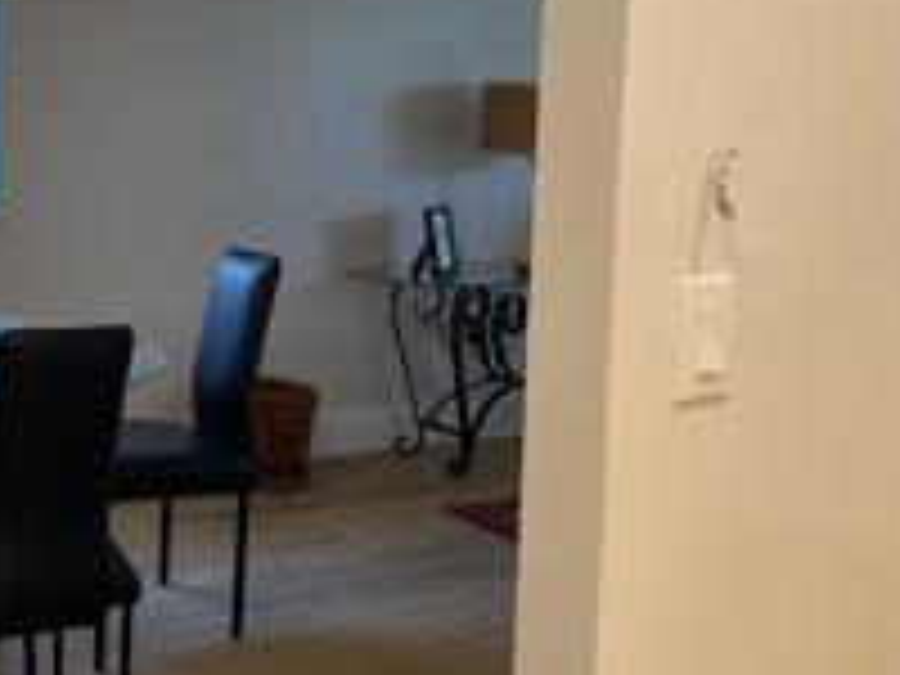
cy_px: 248
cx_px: 22
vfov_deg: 27.9
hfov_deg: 33.9
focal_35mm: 52
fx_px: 1352
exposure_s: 1/60
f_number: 1.8
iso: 100
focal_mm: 4.25
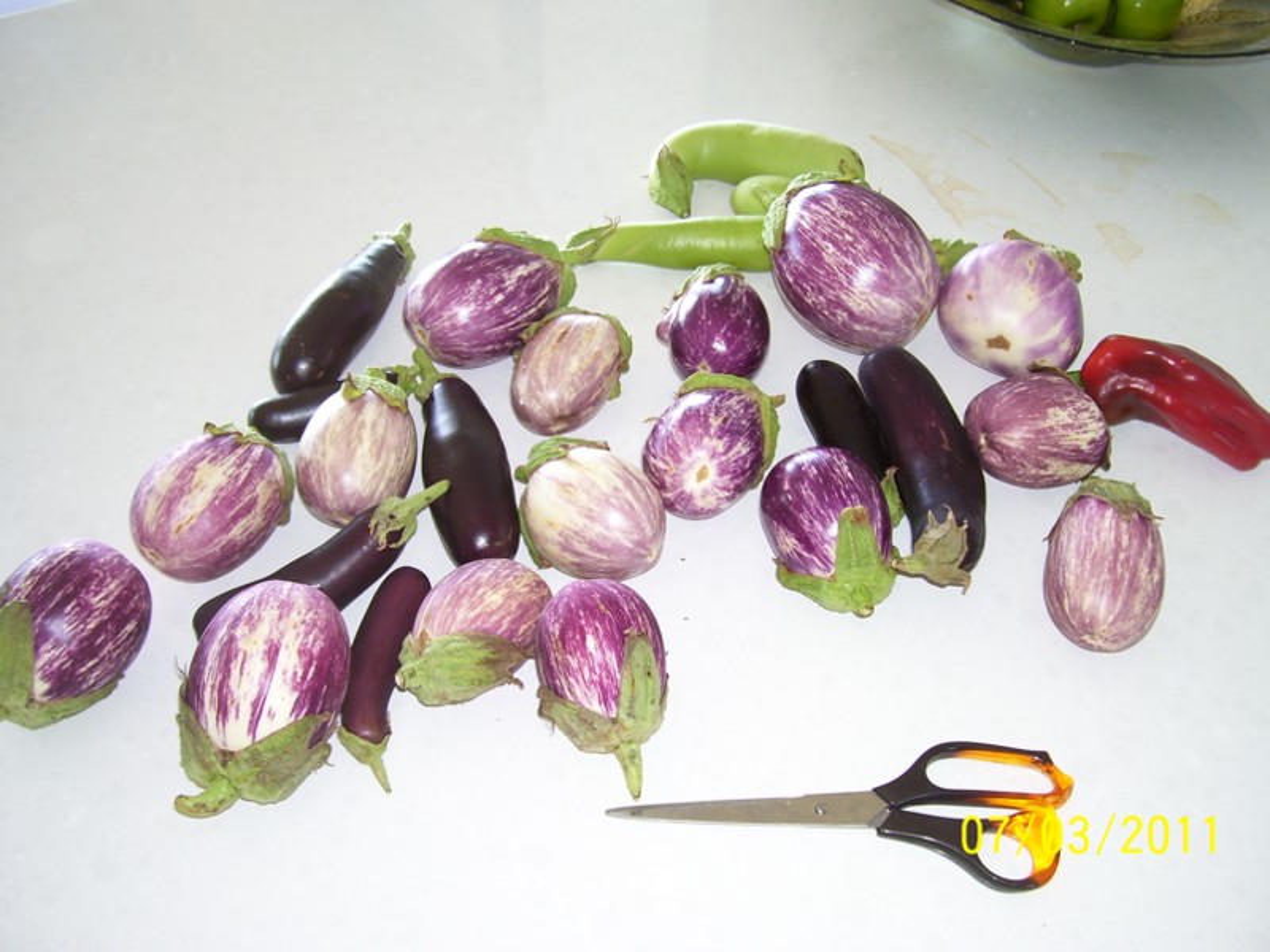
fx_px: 1247
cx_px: 635
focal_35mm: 34
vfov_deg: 41.8
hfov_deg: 54.0
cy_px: 476
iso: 80
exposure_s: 1/60
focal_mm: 5.6
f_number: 2.7
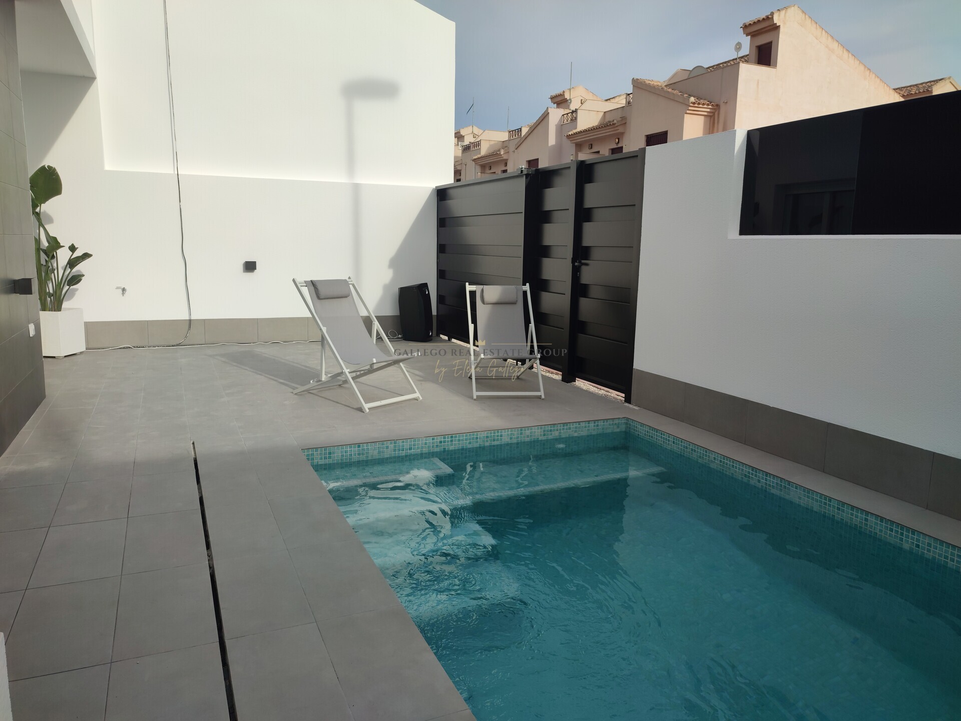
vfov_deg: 54.9
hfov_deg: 69.4
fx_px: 694
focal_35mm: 25
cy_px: 360
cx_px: 480
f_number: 1.9
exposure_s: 1/578
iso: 50
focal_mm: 6.04
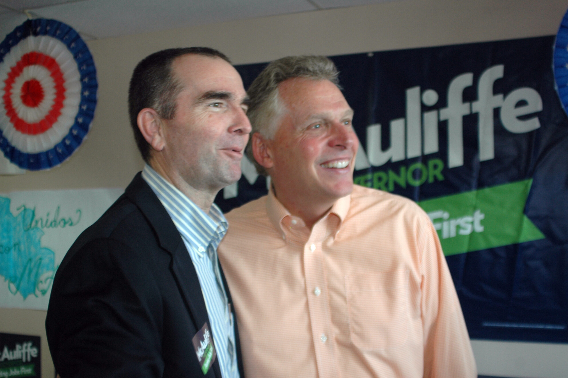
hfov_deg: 46.4
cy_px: 189
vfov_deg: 31.8
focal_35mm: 42
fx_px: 662
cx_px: 284
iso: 320
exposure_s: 1/60
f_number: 3.8
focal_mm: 28
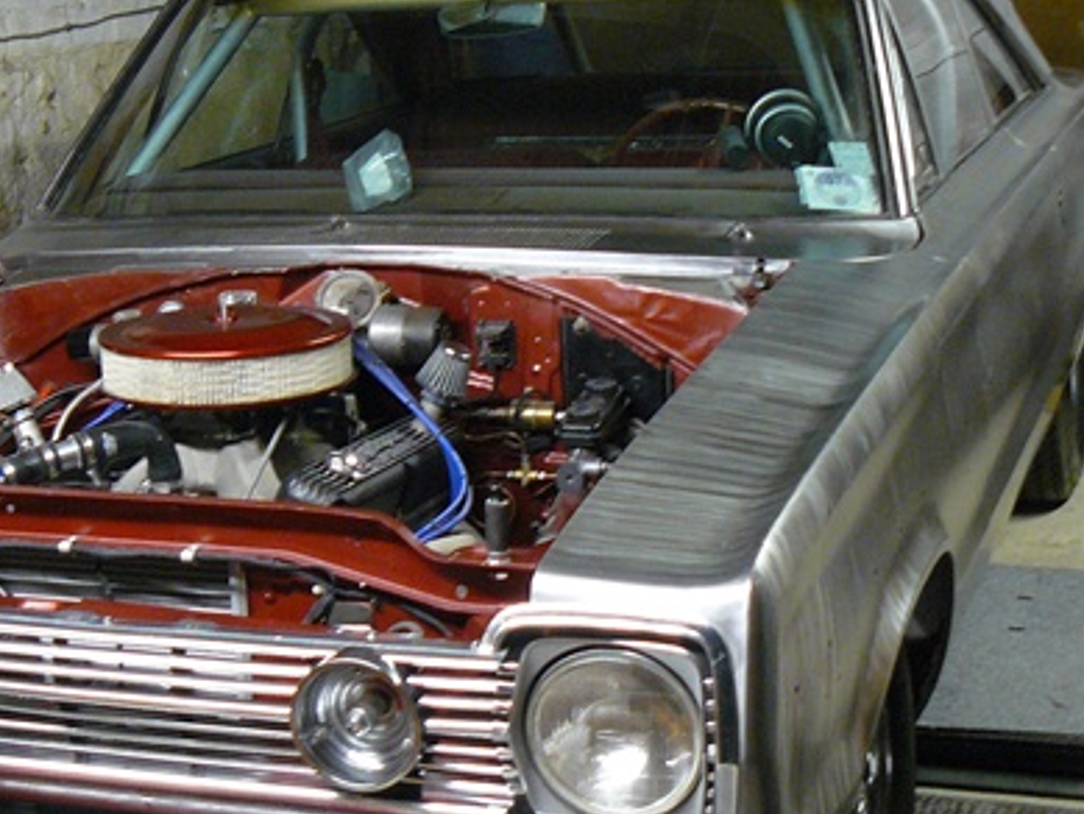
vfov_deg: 20.7
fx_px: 2224
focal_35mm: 71
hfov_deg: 27.0
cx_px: 248
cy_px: 376
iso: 200
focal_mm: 6
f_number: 2.8
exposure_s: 1/5
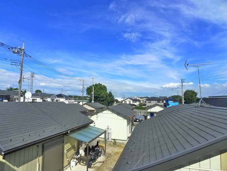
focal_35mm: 24
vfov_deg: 56.8
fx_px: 157
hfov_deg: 71.6
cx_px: 114
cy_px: 86
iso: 400
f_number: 4
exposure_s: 1/800
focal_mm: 5.1
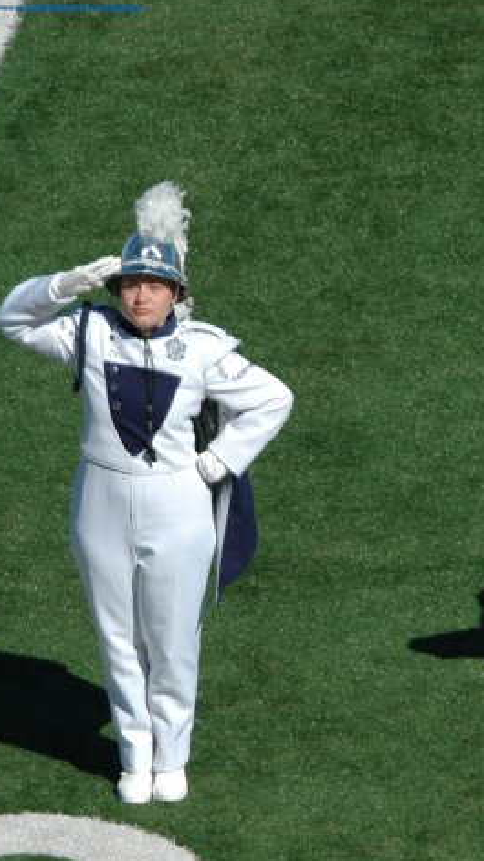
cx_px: 473
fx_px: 15811
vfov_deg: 3.1
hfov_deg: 1.8
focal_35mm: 692
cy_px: 460
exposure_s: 1/1250
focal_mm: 260
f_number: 5.6
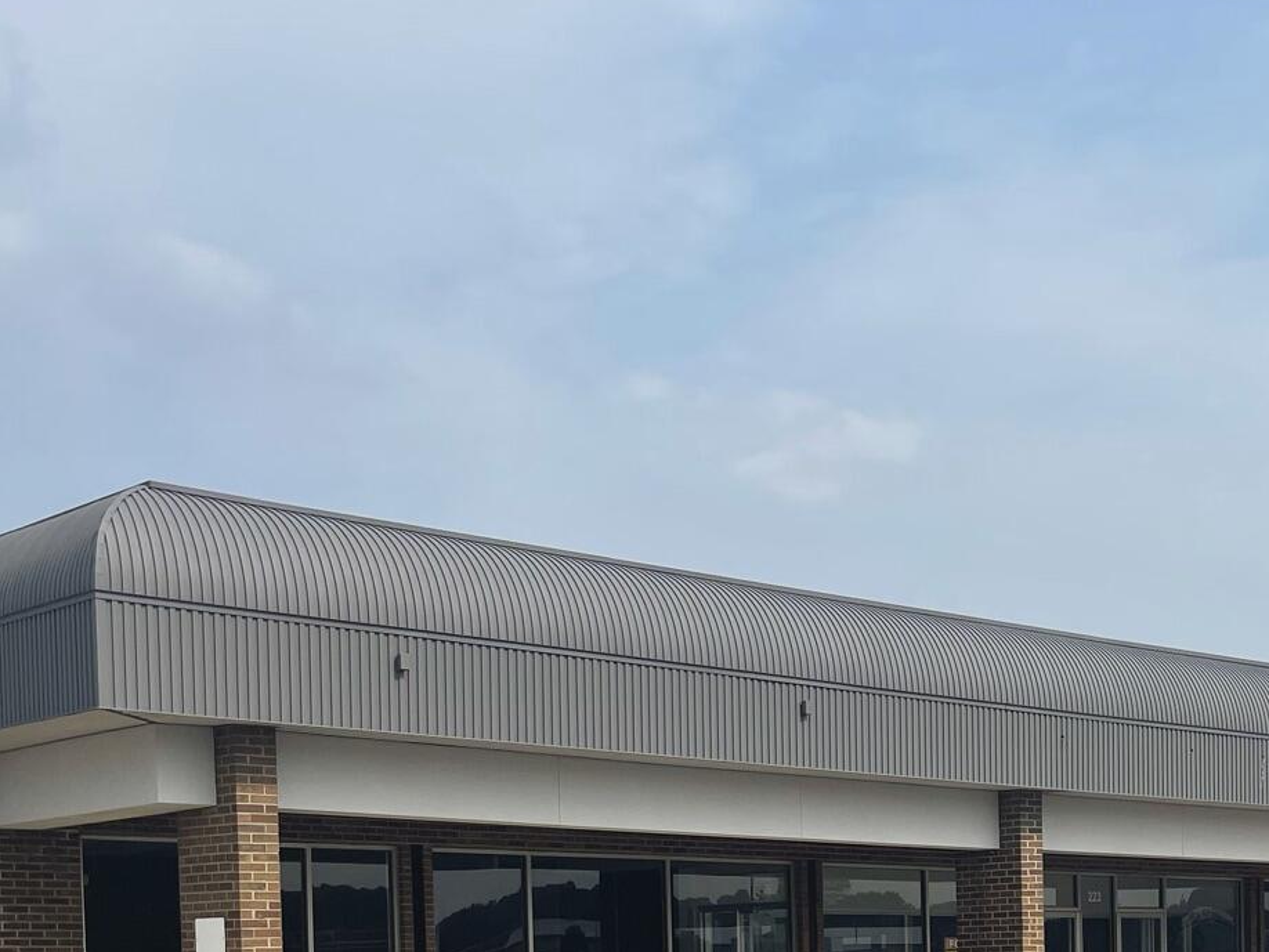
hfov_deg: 32.0
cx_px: 1082
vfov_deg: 23.7
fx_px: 2127
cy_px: 1047
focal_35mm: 58
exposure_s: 1/5618
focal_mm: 5.1
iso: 32
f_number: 1.6
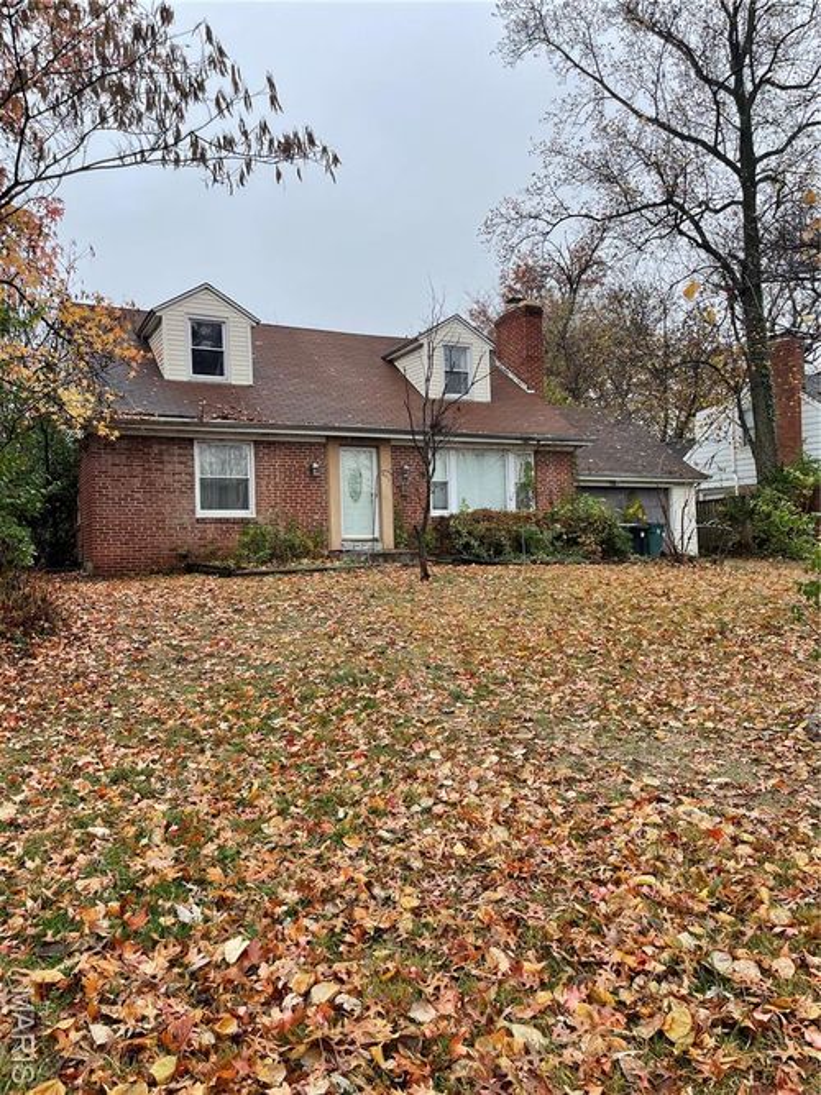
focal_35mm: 26
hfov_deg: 53.0
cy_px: 548
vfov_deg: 67.3
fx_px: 822
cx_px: 410
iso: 32
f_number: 1.6
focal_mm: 4.2
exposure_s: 1/600
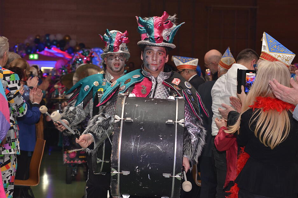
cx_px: 149
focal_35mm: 105
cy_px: 99
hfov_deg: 19.5
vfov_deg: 13.0
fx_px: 868
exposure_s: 1/60
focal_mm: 70
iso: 800
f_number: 4
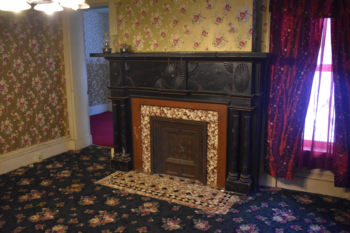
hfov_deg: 57.2
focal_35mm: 33
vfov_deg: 40.0
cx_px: 175
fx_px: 321
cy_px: 116
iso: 3200
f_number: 3.8
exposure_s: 1/60
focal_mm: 22
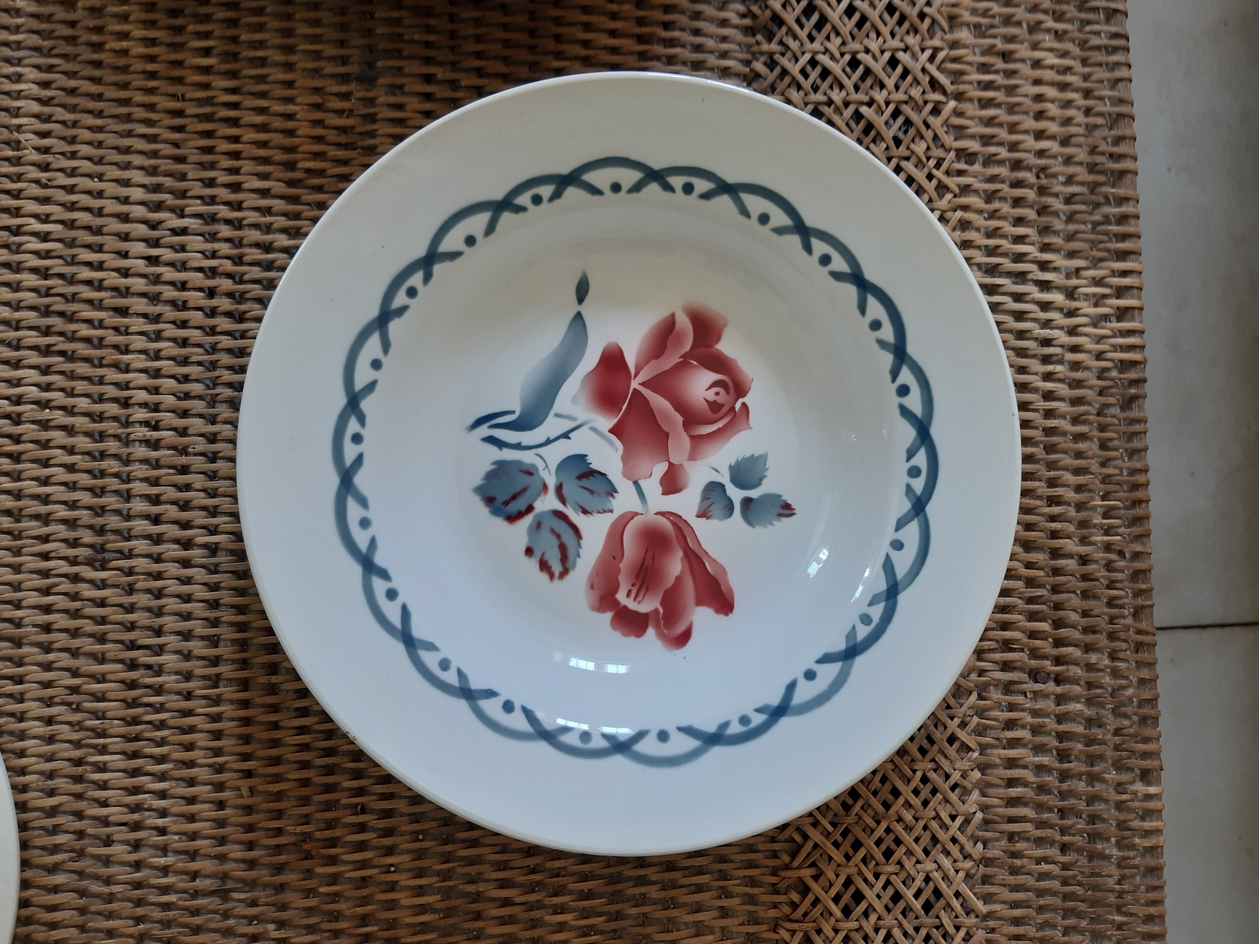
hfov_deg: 67.3
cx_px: 630
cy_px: 472
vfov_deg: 53.1
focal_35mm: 26
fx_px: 946
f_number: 1.7
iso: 80
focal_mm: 3.92
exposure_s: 1/60
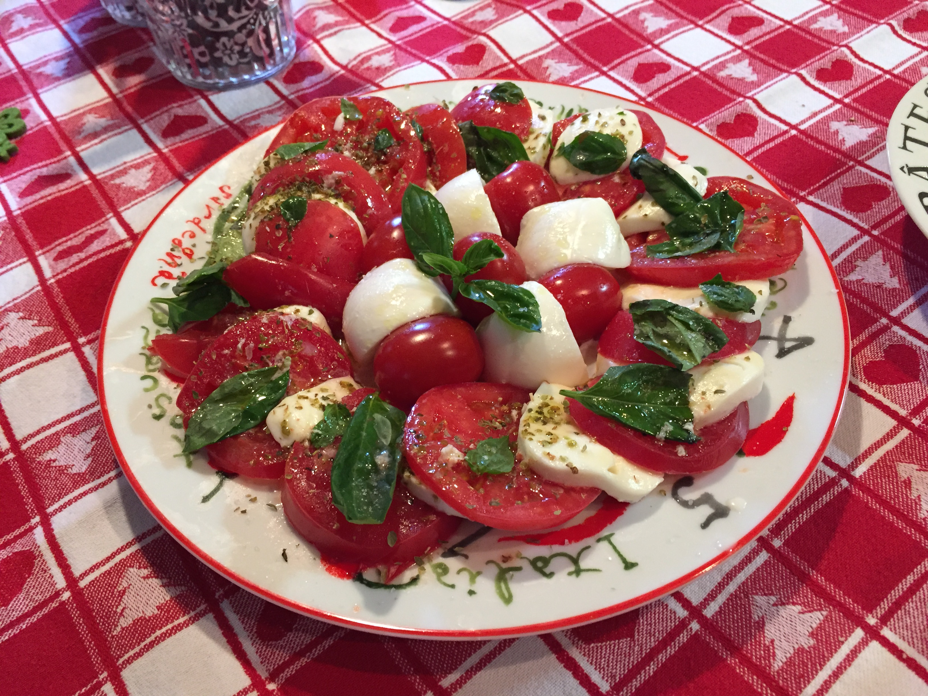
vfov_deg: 48.2
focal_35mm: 29
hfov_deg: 61.7
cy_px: 348
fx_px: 777
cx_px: 464
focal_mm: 4.15
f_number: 2.2
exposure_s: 1/33
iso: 250
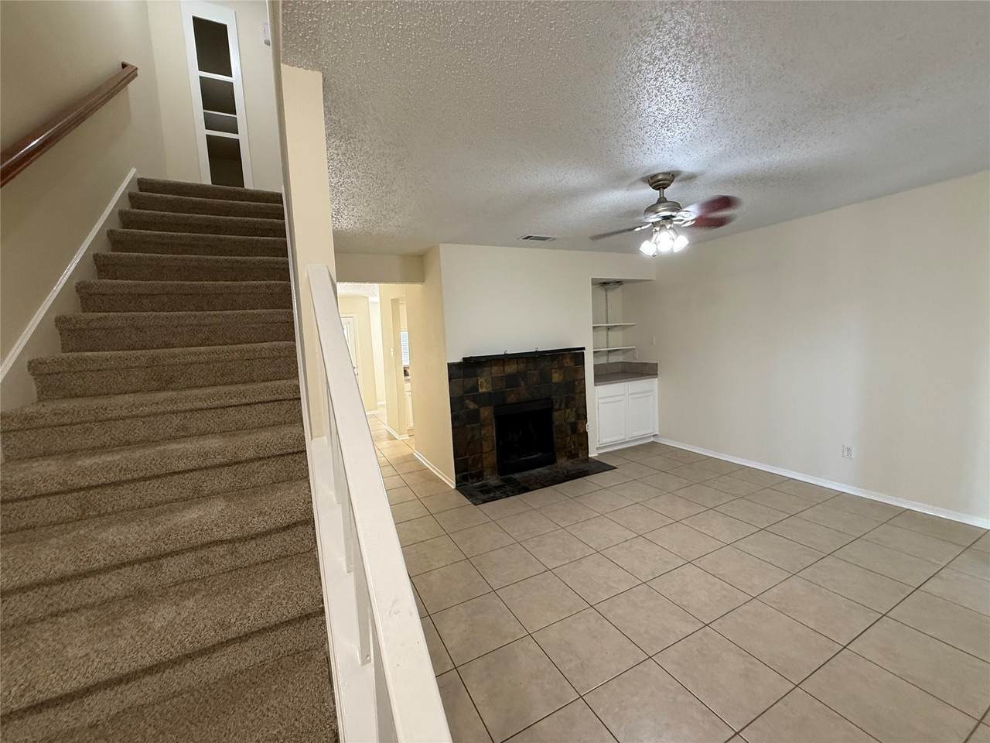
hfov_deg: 102.1
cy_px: 372
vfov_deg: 85.7
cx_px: 495
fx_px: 400
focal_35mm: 14
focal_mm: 2.22
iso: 200
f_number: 2.2
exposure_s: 1/60
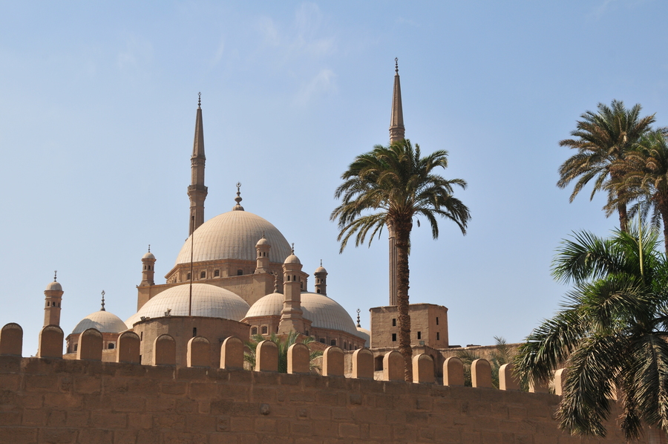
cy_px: 222
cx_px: 334
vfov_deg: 20.6
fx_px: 1223
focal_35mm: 66
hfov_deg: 30.5
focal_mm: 44
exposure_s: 1/500
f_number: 11
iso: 250
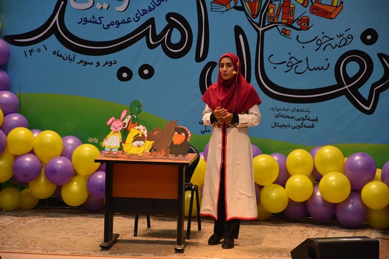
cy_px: 130
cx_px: 194
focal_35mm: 147
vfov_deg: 9.3
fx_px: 1588
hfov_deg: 14.0
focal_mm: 98
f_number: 5.6
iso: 1400
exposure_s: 1/60
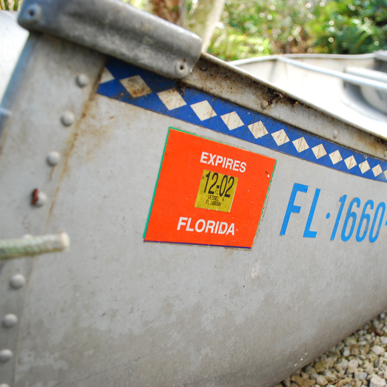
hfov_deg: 46.5
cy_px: 193
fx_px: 443
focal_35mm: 35
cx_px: 257
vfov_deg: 47.2
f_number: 3.5
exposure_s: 1/160
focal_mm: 18
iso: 400
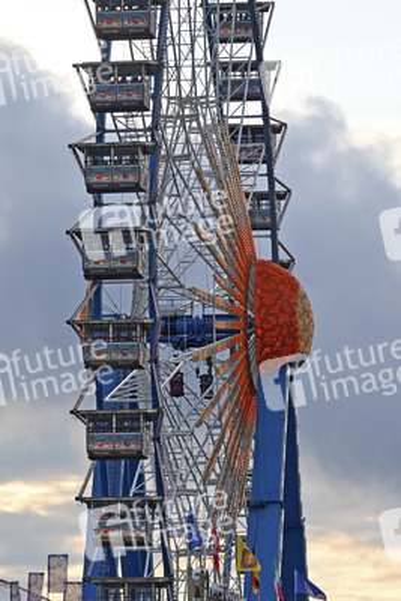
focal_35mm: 225
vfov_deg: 9.1
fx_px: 3756
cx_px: 200
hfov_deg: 6.1
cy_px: 300
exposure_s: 1/800
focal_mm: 150
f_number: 6.3
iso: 400
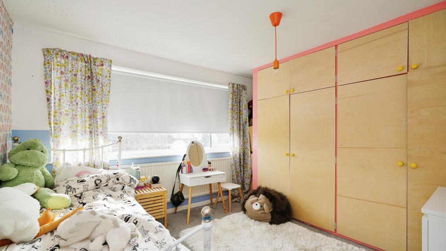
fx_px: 201
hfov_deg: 95.9
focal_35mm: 17
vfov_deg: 63.8
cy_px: 136
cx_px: 221
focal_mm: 16
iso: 1000
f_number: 7.1
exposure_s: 1/250
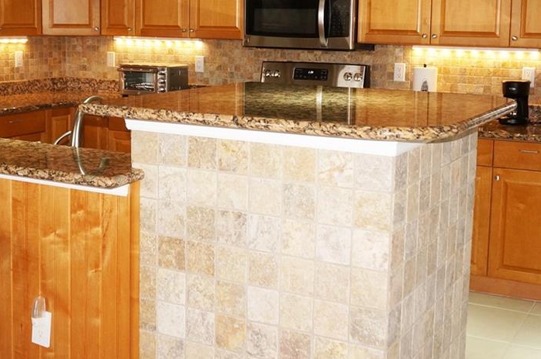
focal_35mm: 55
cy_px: 115
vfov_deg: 24.4
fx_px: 825
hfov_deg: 36.3
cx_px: 252
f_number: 4
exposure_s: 1/160
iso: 500
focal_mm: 16
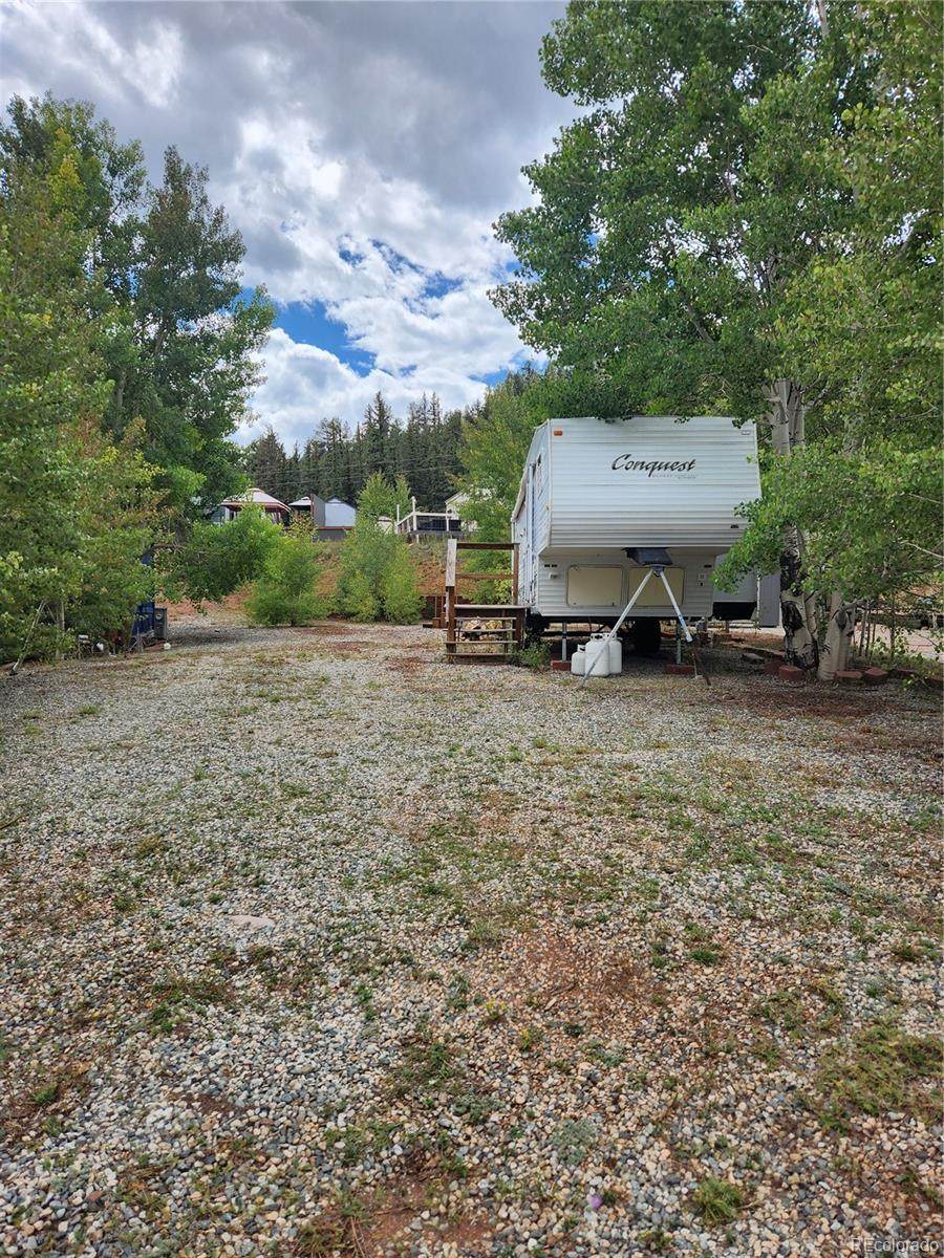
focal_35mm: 23
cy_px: 629
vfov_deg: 73.9
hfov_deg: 58.9
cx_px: 472
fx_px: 836
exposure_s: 1/1472
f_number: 1.8
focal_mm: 5.4
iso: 20
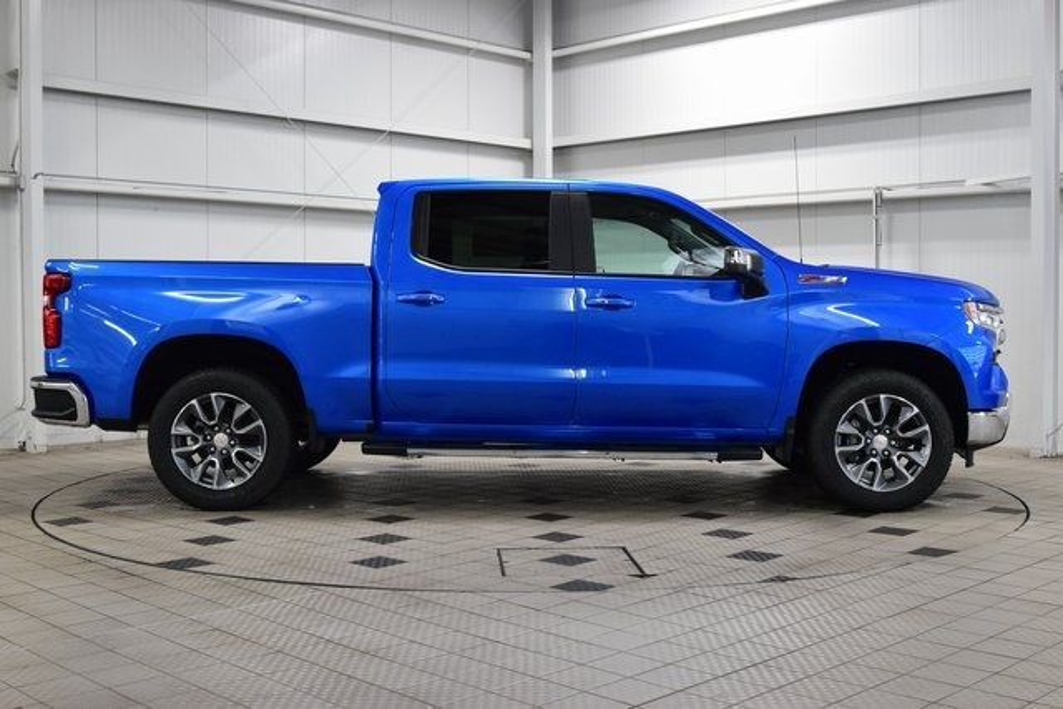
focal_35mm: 42
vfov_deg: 31.9
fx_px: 1240
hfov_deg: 46.4
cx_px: 532
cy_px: 354
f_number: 7.1
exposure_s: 1/60
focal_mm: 28
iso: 1600
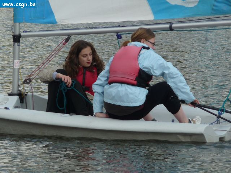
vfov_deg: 3.9
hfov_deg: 5.2
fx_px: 2529
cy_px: 86
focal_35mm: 379
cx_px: 116
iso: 100
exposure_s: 1/320
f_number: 4.9
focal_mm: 47
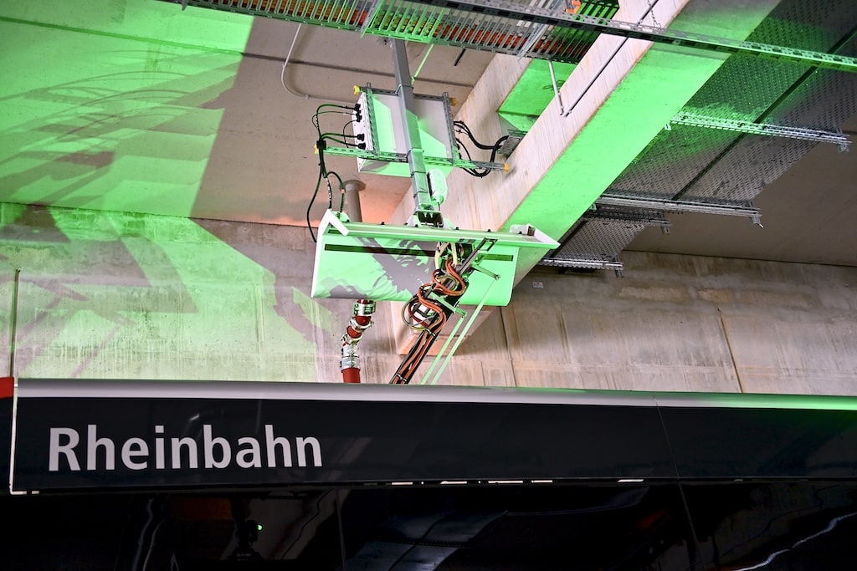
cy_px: 286
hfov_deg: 43.6
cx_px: 428
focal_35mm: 45
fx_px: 1071
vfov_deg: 29.9
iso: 320
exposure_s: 1/100
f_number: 2.8
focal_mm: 45
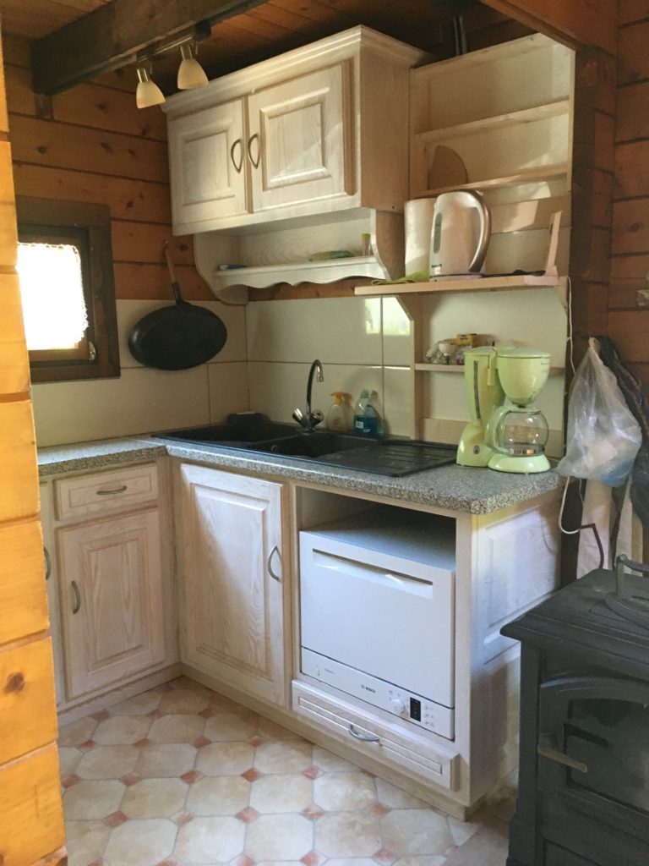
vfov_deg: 61.7
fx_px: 725
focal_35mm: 29
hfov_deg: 48.2
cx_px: 324
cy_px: 433
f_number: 2.2
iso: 200
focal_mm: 4.15
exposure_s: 1/25
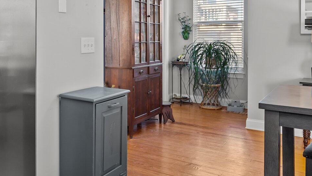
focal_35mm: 38
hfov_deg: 51.2
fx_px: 314
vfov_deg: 30.6
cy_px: 40
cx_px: 90
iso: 320
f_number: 4
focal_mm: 17
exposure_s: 1/4
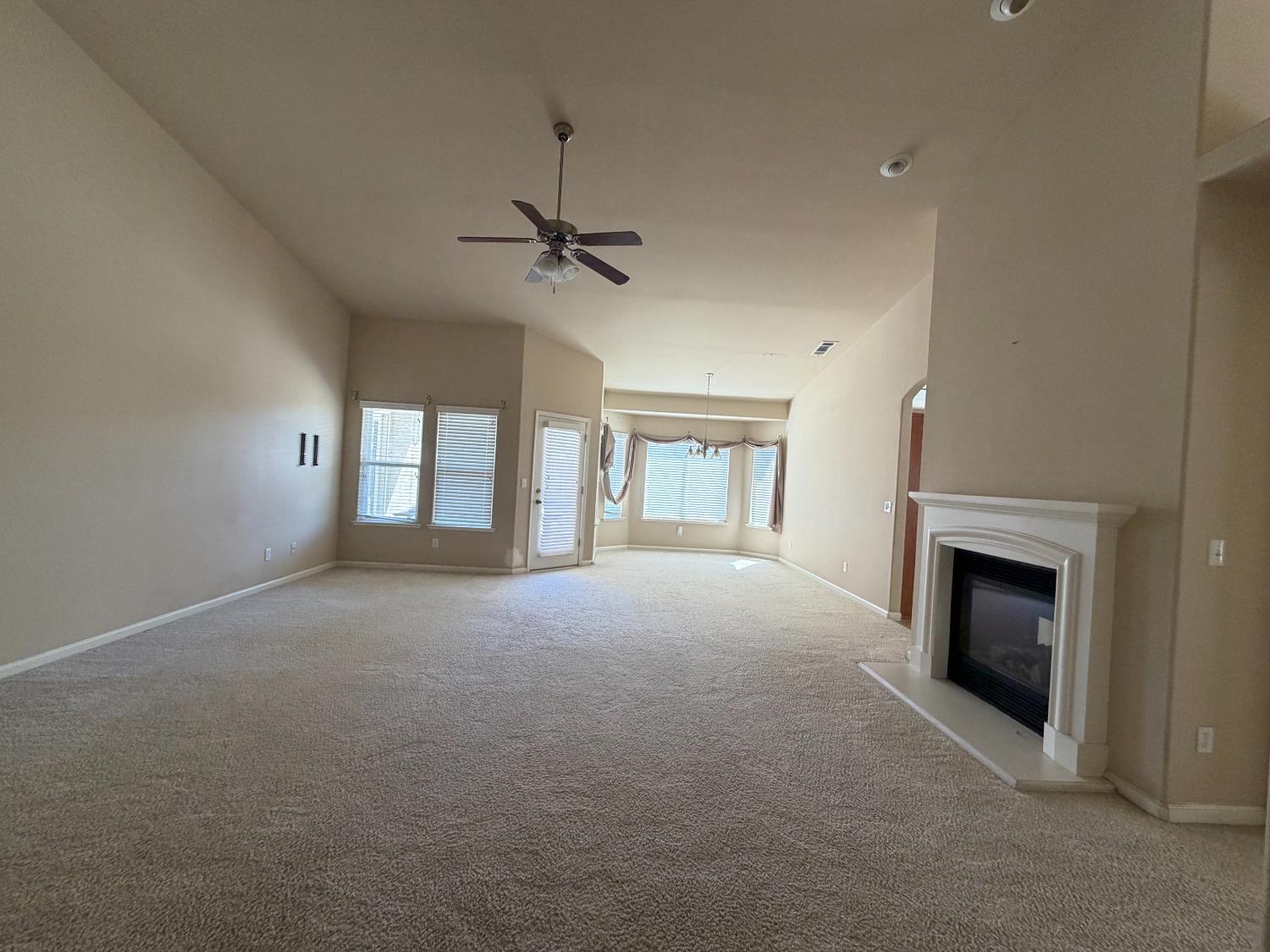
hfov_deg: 102.1
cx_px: 635
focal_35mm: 14
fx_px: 514
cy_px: 476
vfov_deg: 85.7
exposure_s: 1/121
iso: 250
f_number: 2.2
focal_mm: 2.22
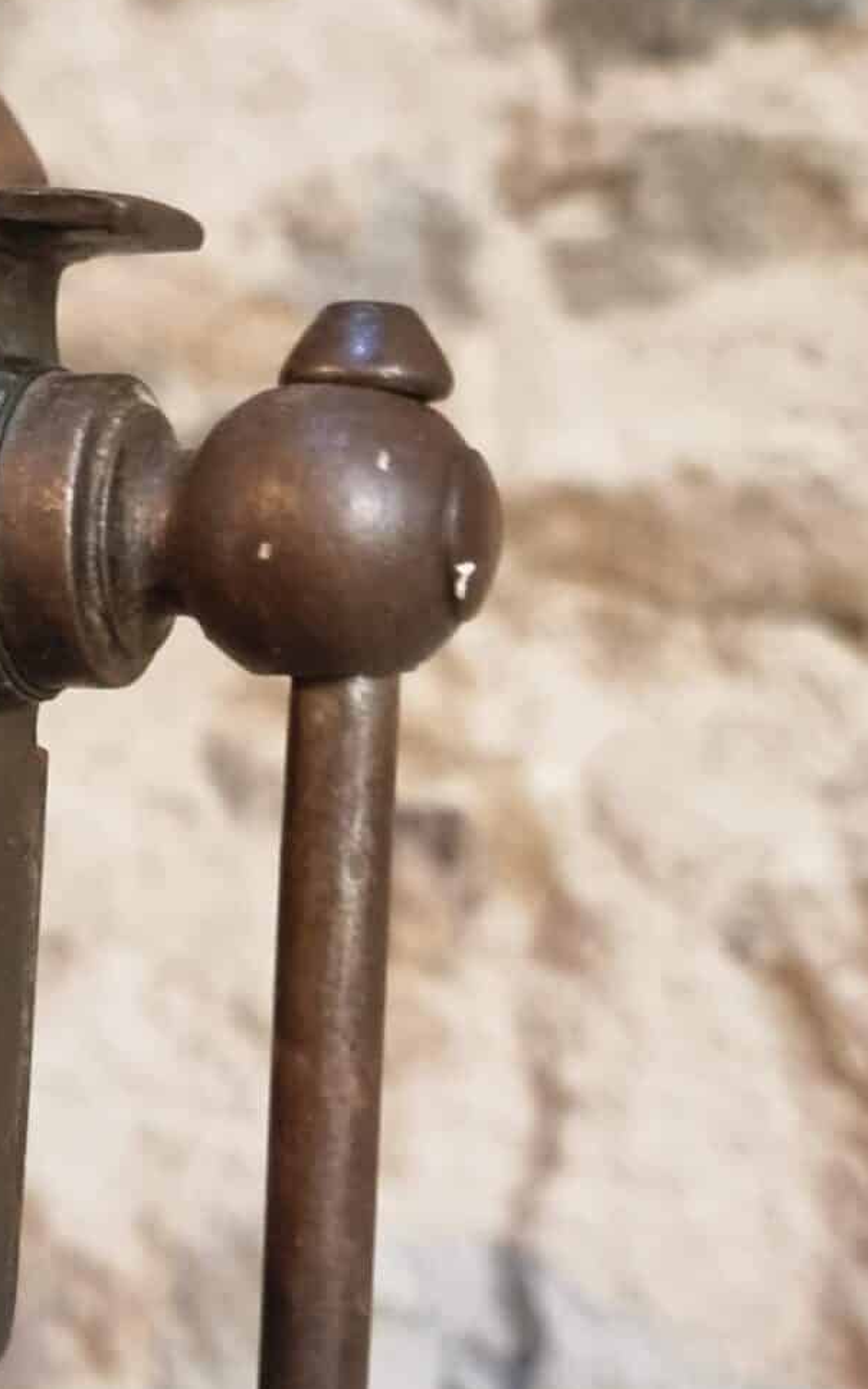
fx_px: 2044
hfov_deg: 22.4
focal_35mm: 54
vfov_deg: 37.5
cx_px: -134
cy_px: 763
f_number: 1.8
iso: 640
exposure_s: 1/40
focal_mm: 6.7
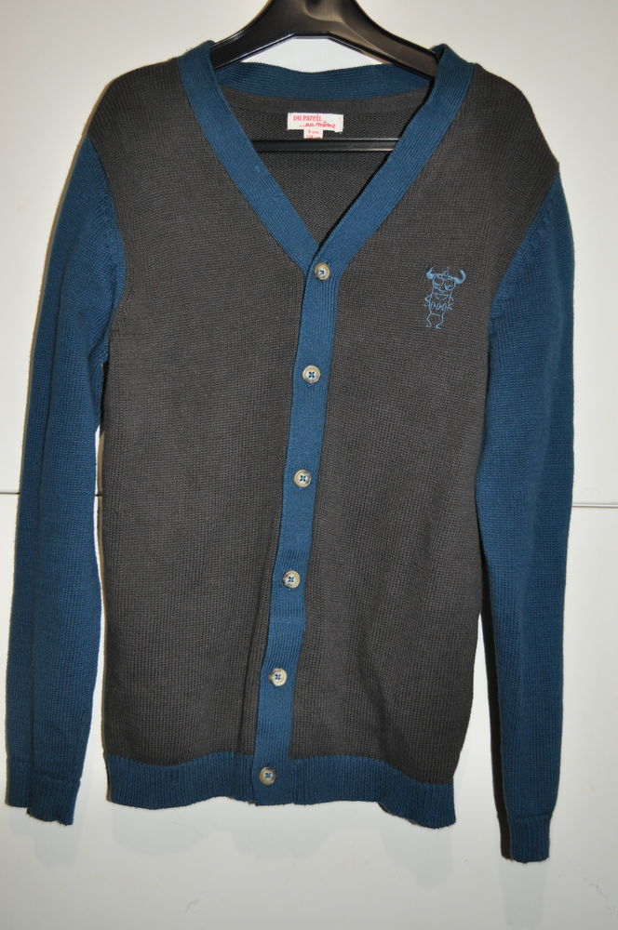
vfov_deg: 49.6
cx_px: 309
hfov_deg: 34.1
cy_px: 465
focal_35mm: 39
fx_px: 1007
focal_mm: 26
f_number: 4.2
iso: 800
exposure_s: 1/60
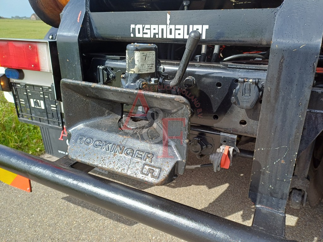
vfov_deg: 54.9
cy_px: 121
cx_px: 162
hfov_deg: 69.4
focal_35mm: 25
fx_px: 233
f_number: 1.8
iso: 50
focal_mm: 4.65
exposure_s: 1/477
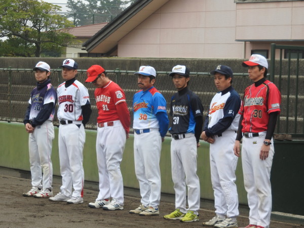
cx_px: 152
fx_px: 1756
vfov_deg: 7.4
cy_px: 114
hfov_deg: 9.9
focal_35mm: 200
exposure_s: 1/60
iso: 100
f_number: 5.3
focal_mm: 35.8
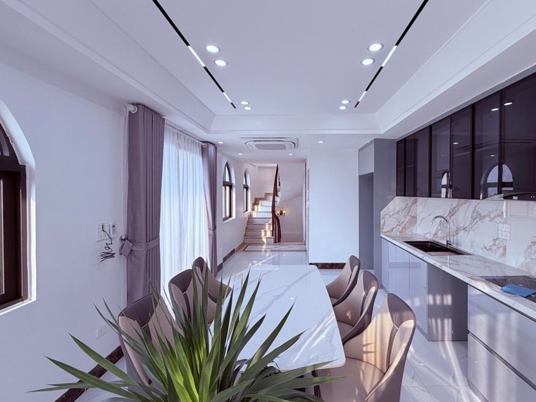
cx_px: 304
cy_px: 194
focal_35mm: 16
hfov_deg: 94.0
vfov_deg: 78.1
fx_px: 248
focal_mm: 2.22
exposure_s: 1/179
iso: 40
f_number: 2.2
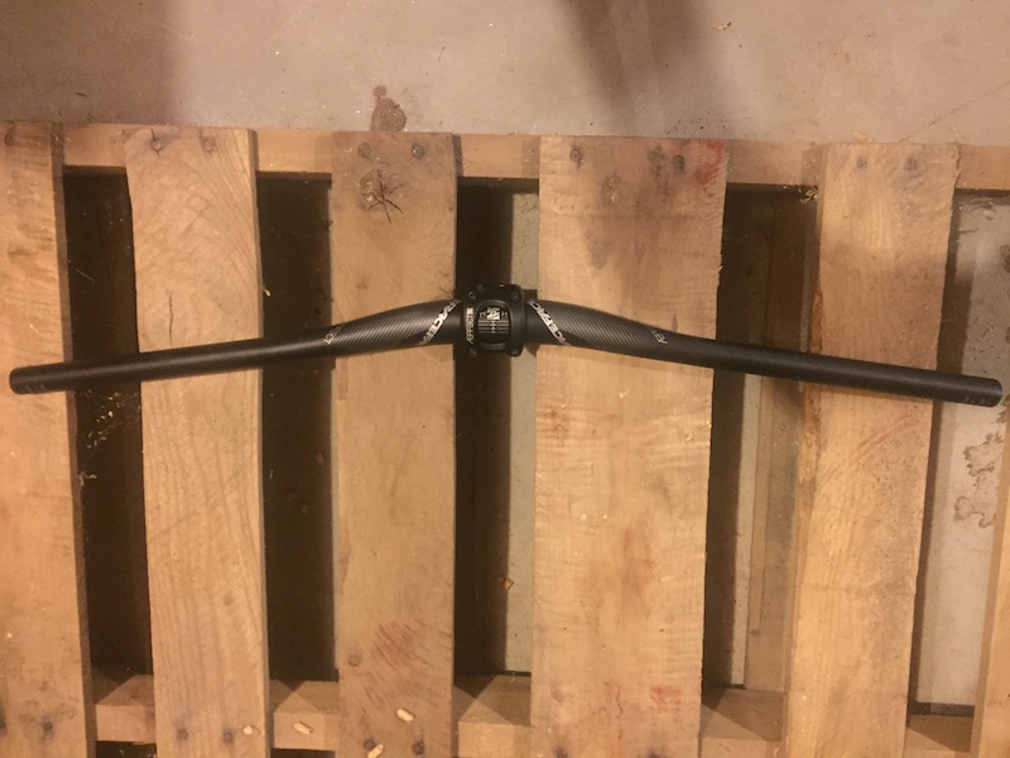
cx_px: 505
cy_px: 379
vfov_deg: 48.2
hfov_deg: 61.7
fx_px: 846
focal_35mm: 29
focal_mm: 4.15
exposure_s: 1/15
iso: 500
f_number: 2.2
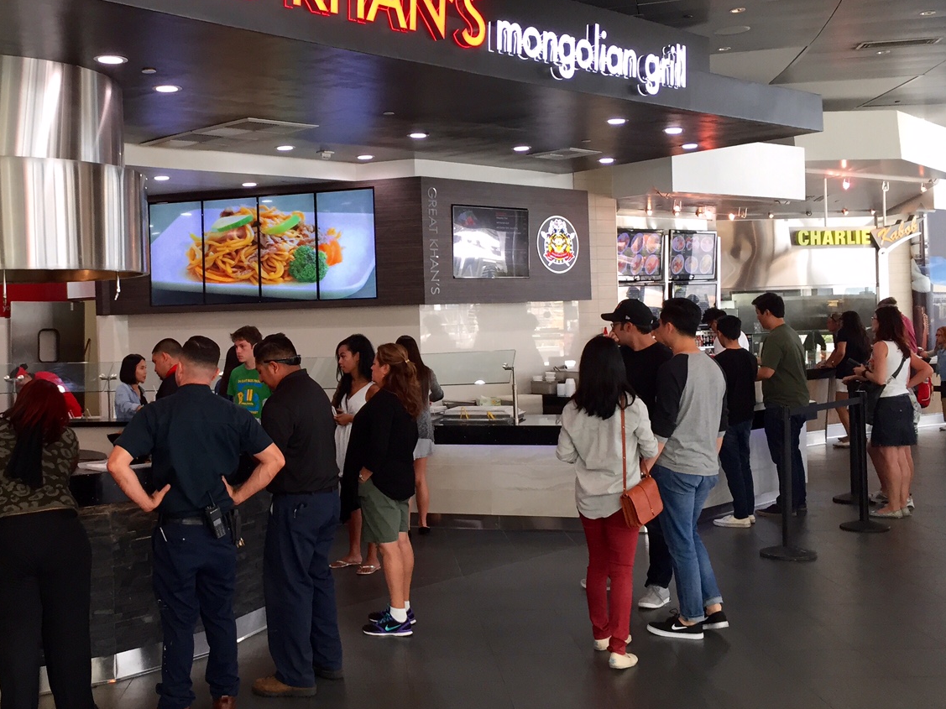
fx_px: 1148
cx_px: 312
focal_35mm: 42
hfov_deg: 44.1
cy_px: 318
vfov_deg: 34.3
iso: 32
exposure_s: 1/30
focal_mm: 4.15
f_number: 2.2
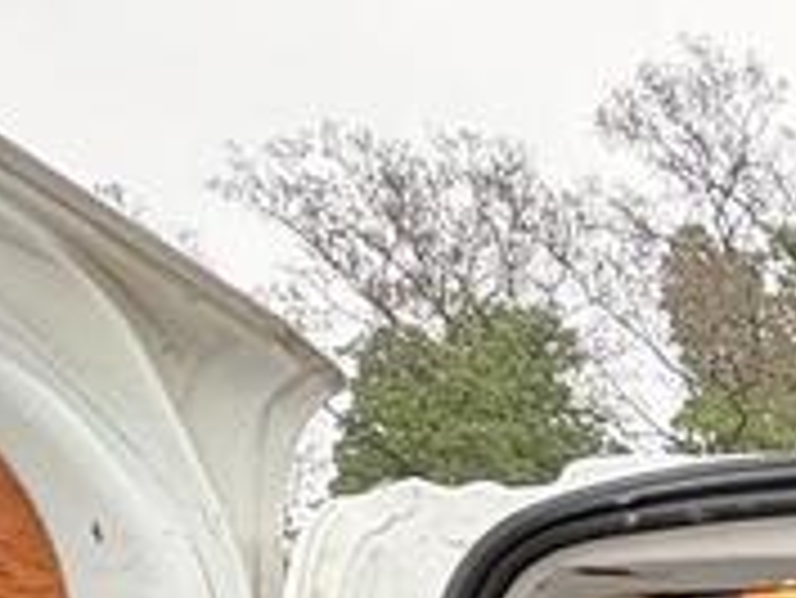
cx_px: 1421
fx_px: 1634
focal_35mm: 71
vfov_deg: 14.8
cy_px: 1362
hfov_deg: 20.1
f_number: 2.2
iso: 250
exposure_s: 1/62
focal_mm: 2.22
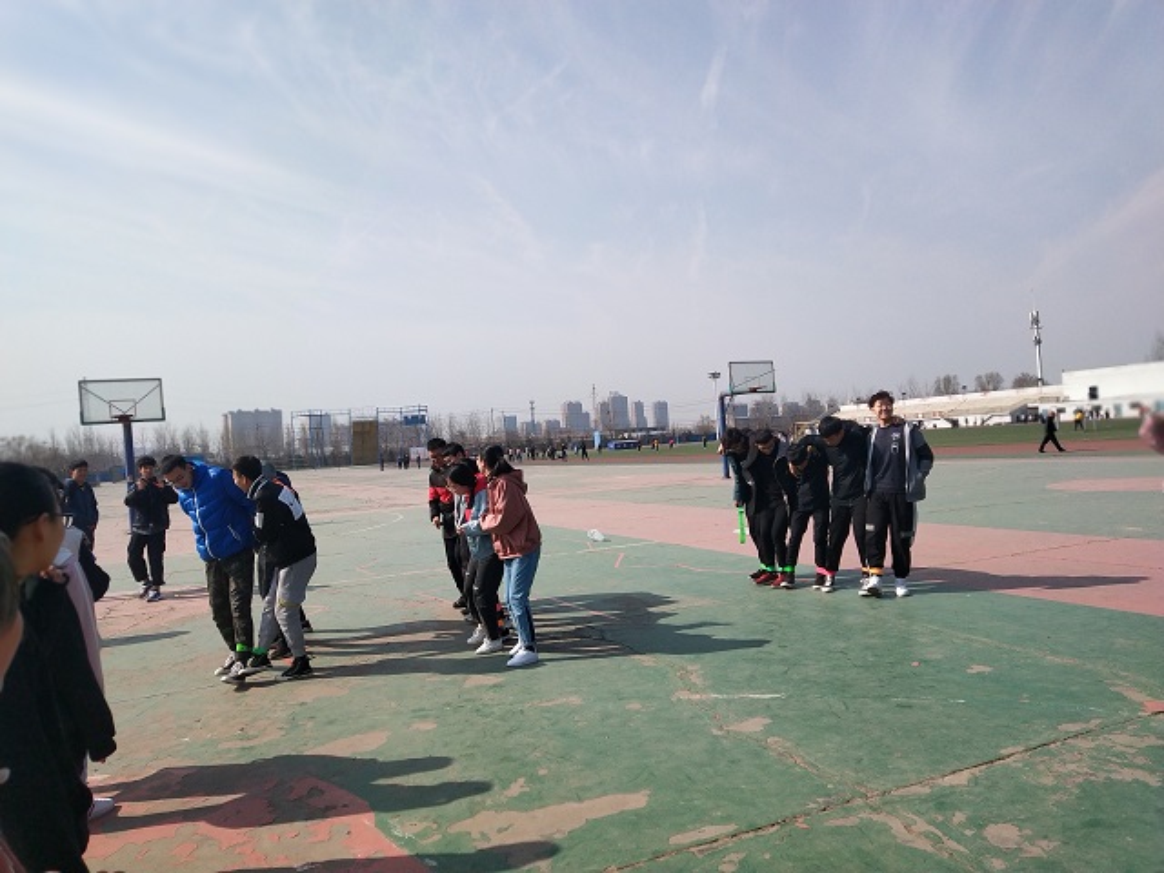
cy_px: 436
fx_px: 1009
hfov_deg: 60.0
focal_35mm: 30
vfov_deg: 46.8
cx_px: 582
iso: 50
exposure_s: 1/2741
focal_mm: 3.95
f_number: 4
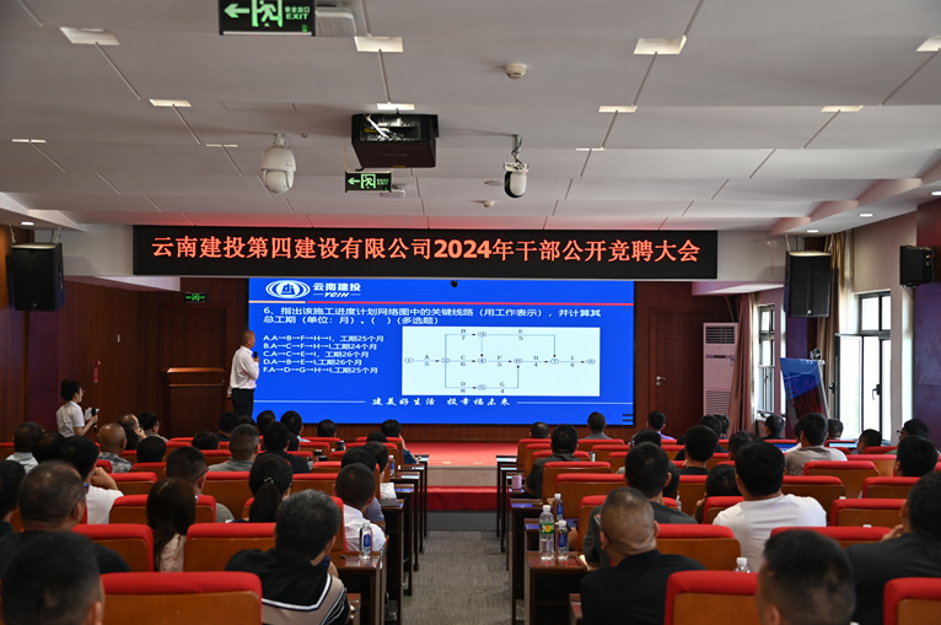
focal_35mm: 47
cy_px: 322
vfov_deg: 28.6
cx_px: 488
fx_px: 1227
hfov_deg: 41.9
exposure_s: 1/125
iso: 640
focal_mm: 45
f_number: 4.2
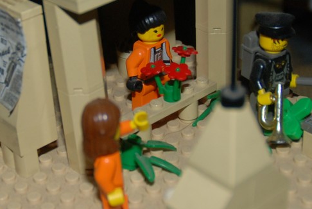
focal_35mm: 86
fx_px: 747
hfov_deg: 23.5
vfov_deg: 15.9
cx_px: 113
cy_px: 55
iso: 200
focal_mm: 18
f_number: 3.5
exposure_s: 1/60
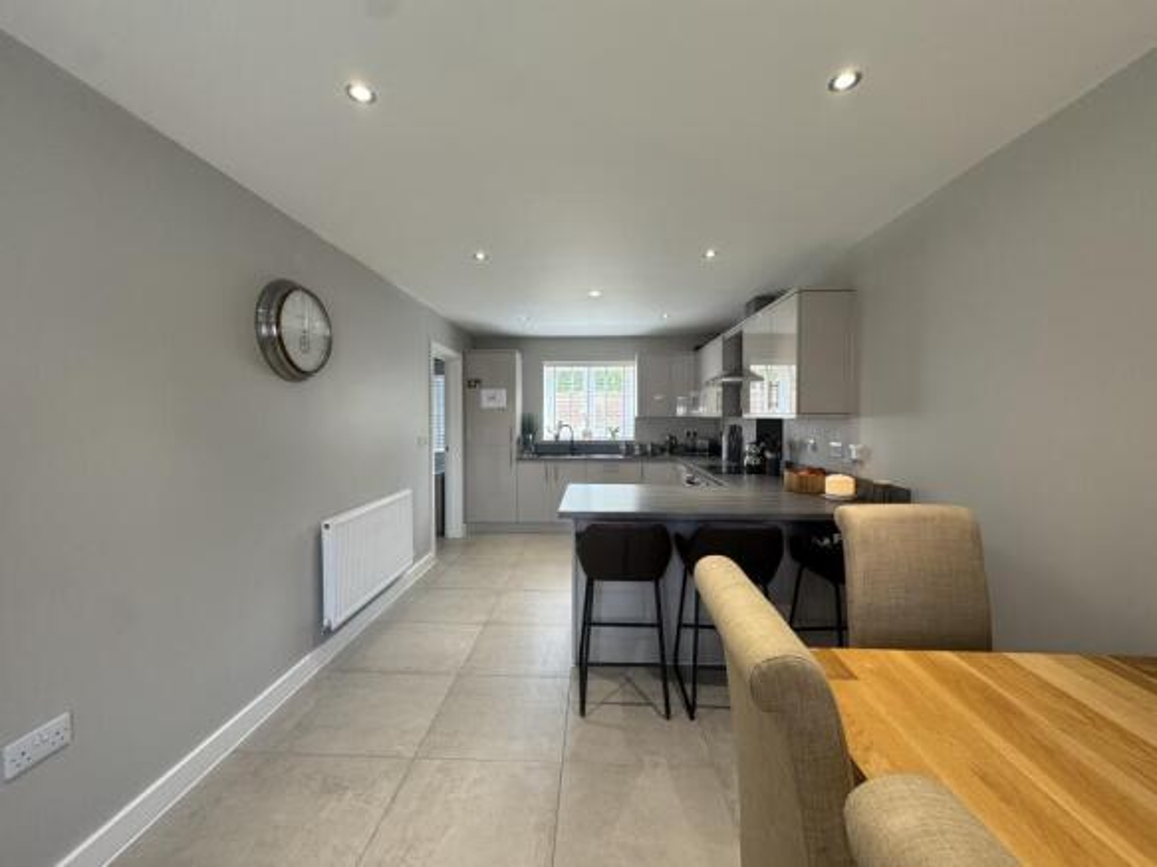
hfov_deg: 102.1
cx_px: 578
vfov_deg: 85.7
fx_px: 468
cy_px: 434
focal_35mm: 14
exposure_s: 1/100
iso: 200
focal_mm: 2.22
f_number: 2.2
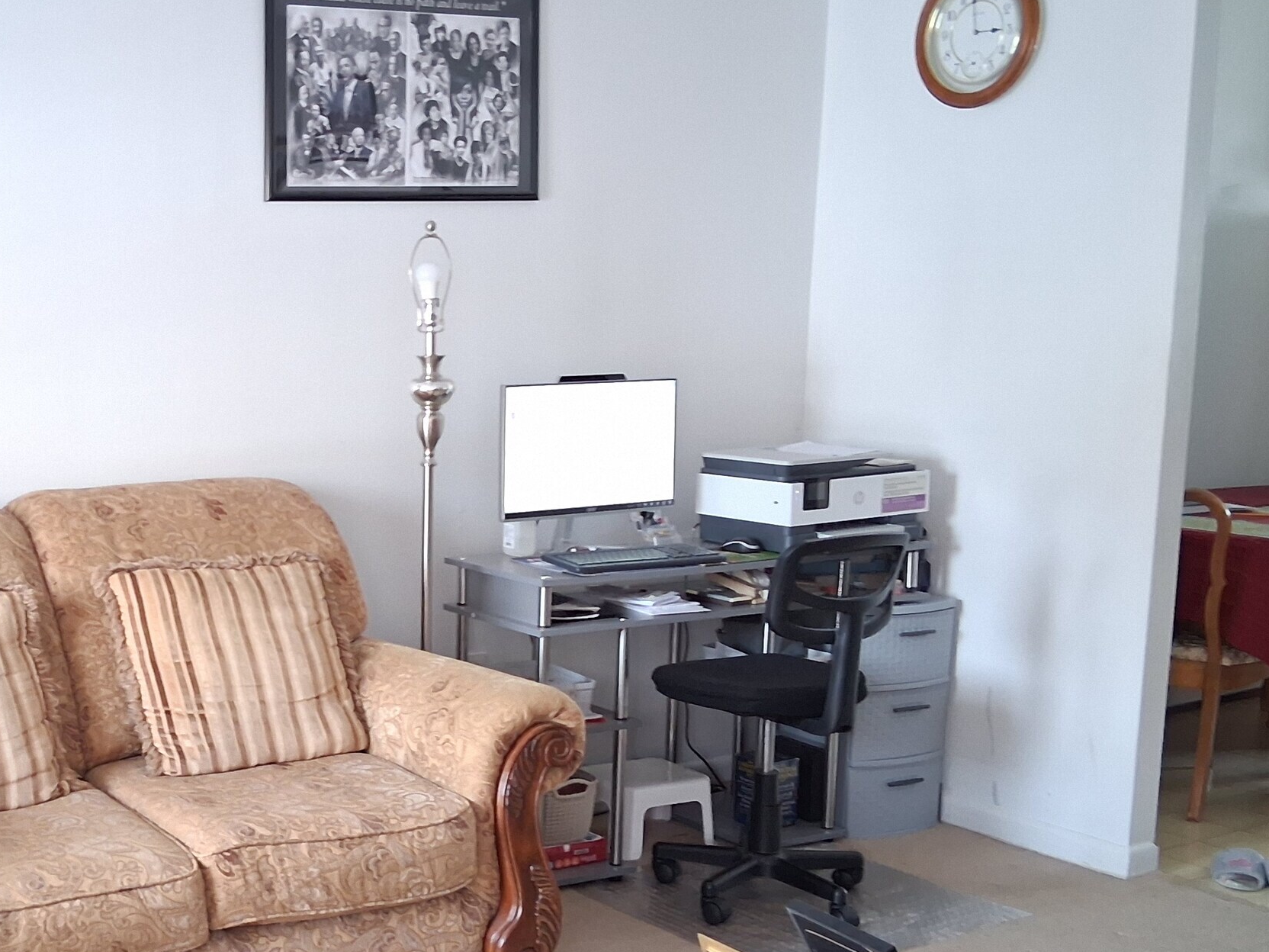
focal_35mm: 48
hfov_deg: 38.1
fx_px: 1760
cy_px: 594
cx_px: 246
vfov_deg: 30.1
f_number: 1.8
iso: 500
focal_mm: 3.98
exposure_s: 1/30
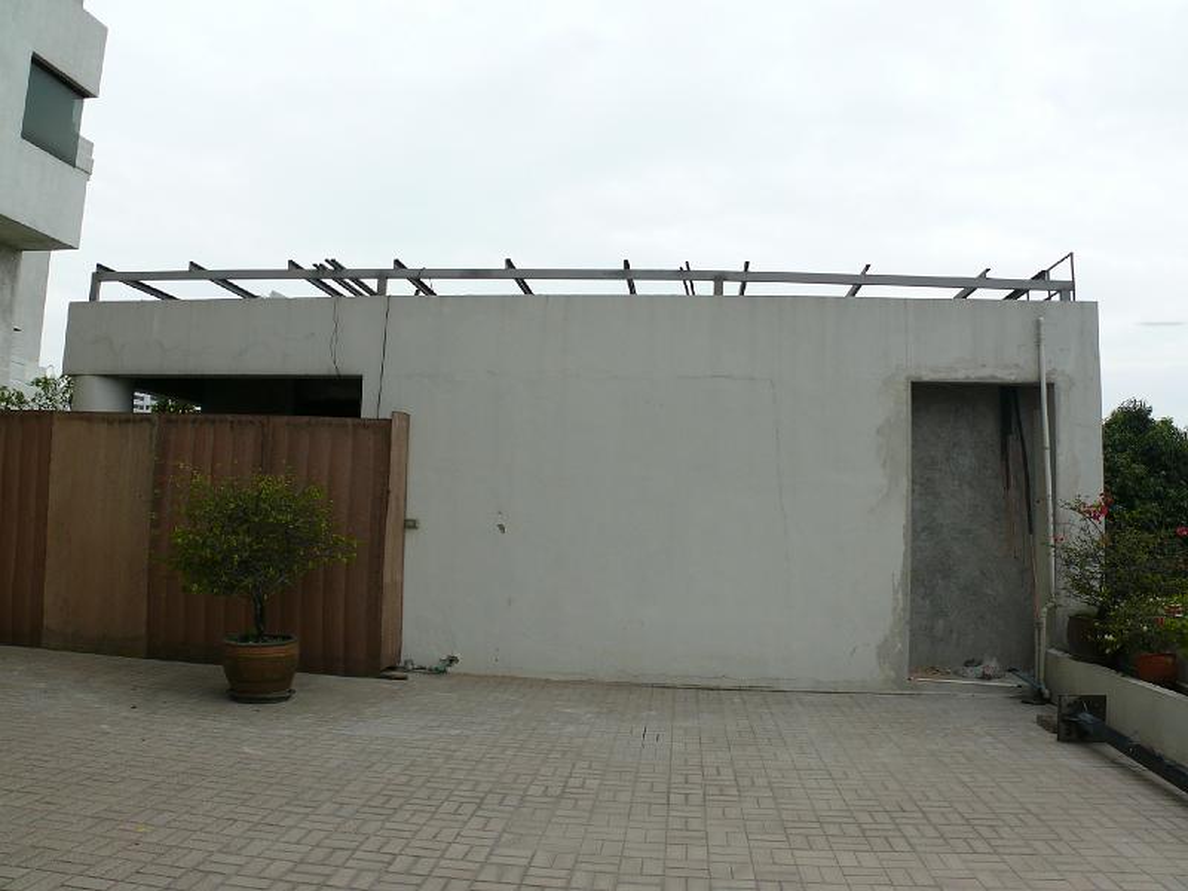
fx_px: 1201
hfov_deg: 52.6
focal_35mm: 35
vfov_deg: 40.7
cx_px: 594
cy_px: 446
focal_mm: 7.4
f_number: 5.6
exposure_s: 1/250
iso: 100
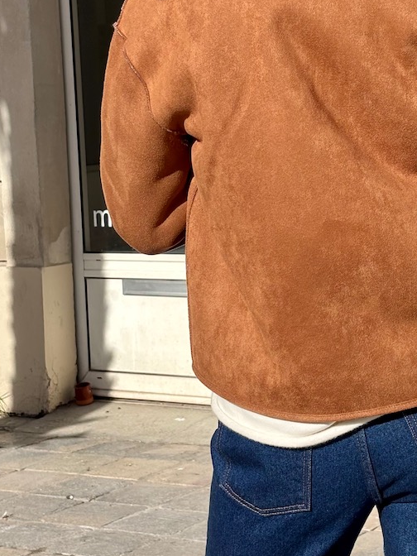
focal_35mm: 99
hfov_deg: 14.9
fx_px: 1590
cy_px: 175
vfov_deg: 19.8
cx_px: 299
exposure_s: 1/3663
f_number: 1.6
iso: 40
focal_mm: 5.96
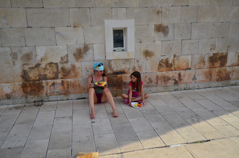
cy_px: 79
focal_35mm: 30
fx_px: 199
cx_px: 120
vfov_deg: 43.4
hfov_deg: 62.0
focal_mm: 20
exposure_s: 1/8000
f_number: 4
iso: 1400
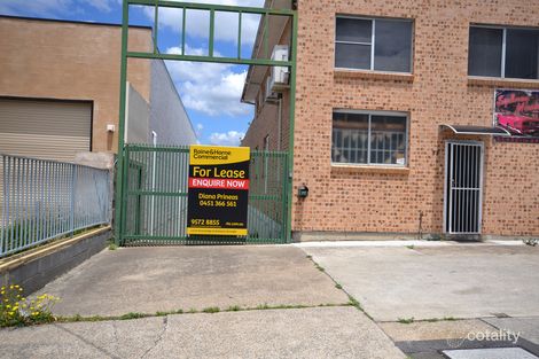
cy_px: 180
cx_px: 270
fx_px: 449
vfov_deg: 43.6
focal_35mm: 30
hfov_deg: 61.9
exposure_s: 1/250
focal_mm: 20
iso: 100
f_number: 8
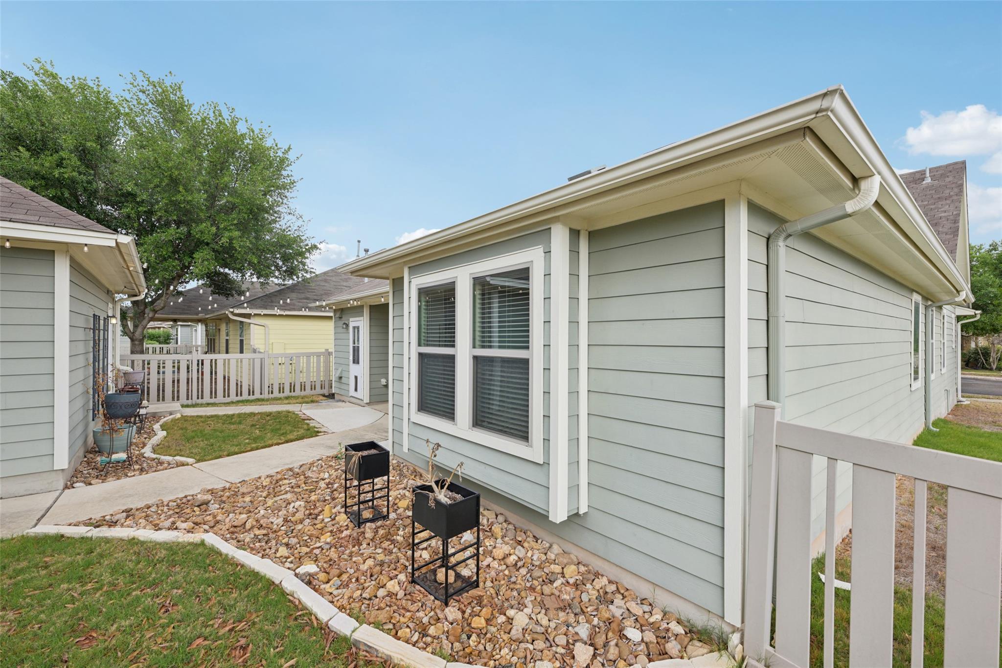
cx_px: 501
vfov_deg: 77.3
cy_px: 334
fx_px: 417
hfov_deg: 100.4
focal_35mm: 15
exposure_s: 1/125
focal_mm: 15
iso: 100
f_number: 6.7
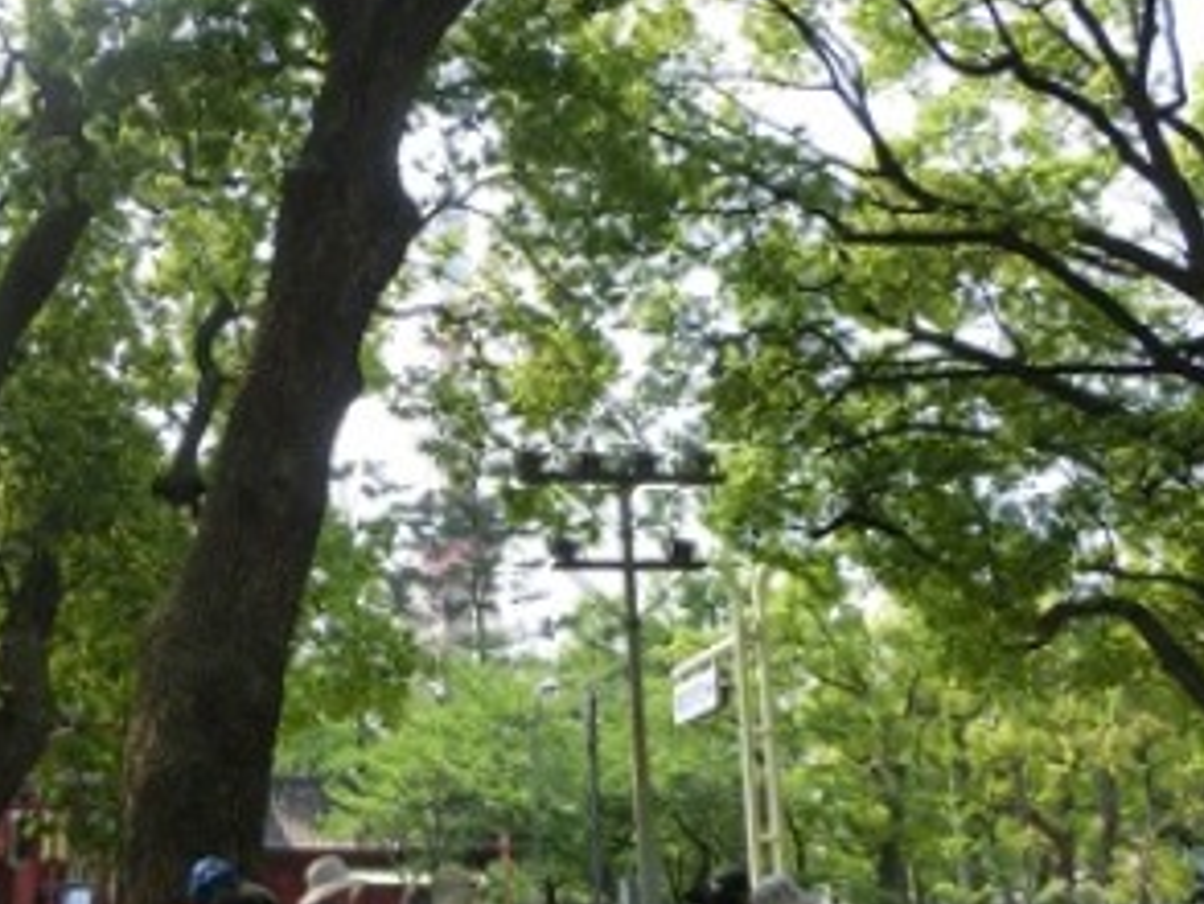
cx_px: 358
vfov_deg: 35.1
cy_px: 507
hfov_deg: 44.8
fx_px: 1427
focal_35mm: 41
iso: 80
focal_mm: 4.24
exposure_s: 1/400
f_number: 3
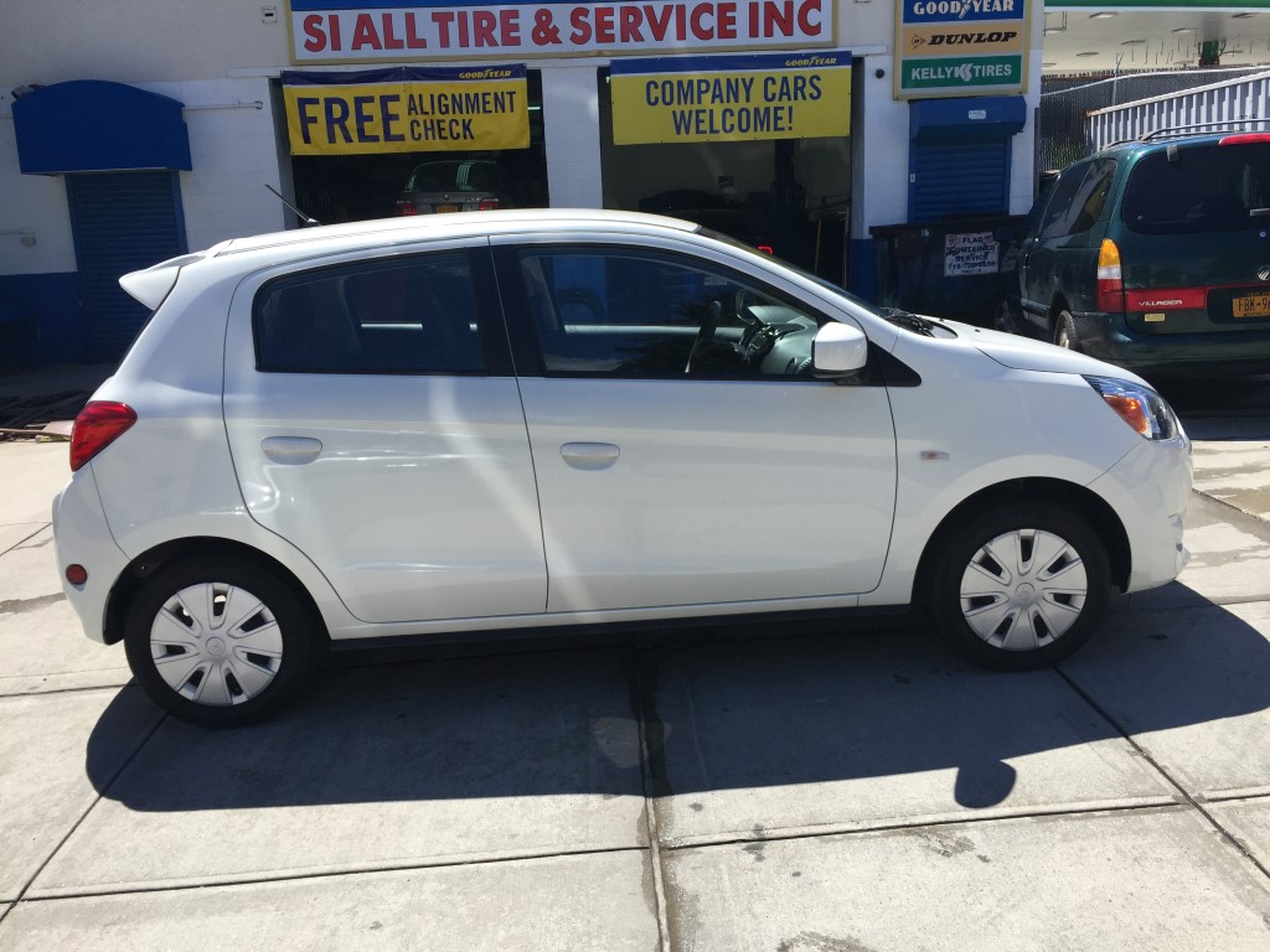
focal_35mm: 29
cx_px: 635
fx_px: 1064
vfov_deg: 48.2
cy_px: 476
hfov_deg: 61.7
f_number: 2.2
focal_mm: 4.15
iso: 32
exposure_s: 1/1522
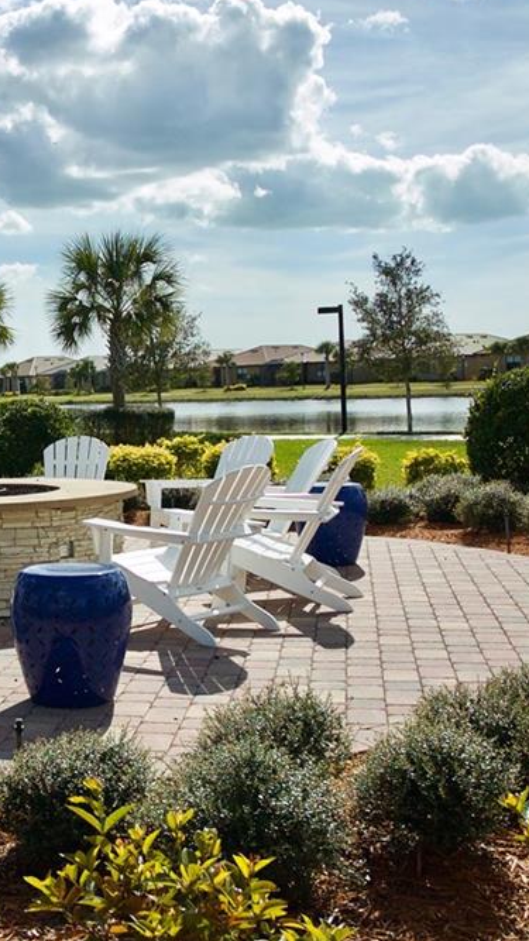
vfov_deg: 39.2
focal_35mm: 53
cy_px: 464
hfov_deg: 21.7
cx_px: -17
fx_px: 1322
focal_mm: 22
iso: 640
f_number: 4
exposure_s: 1/8000
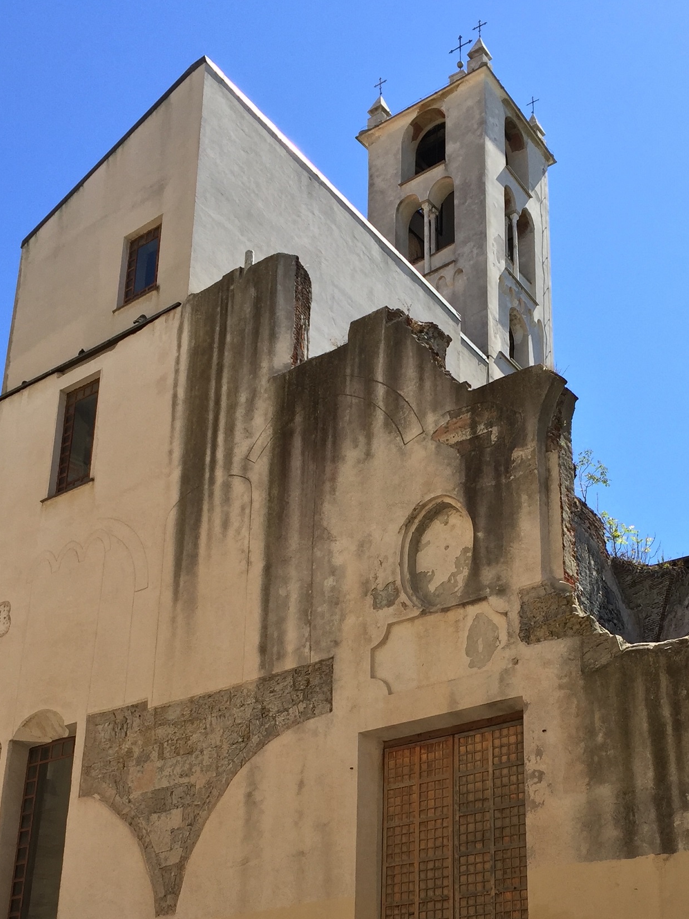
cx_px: 425
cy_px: 662
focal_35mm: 46
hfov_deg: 31.4
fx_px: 1221
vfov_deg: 40.3
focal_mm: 4.15
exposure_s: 1/1412
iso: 32
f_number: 2.2
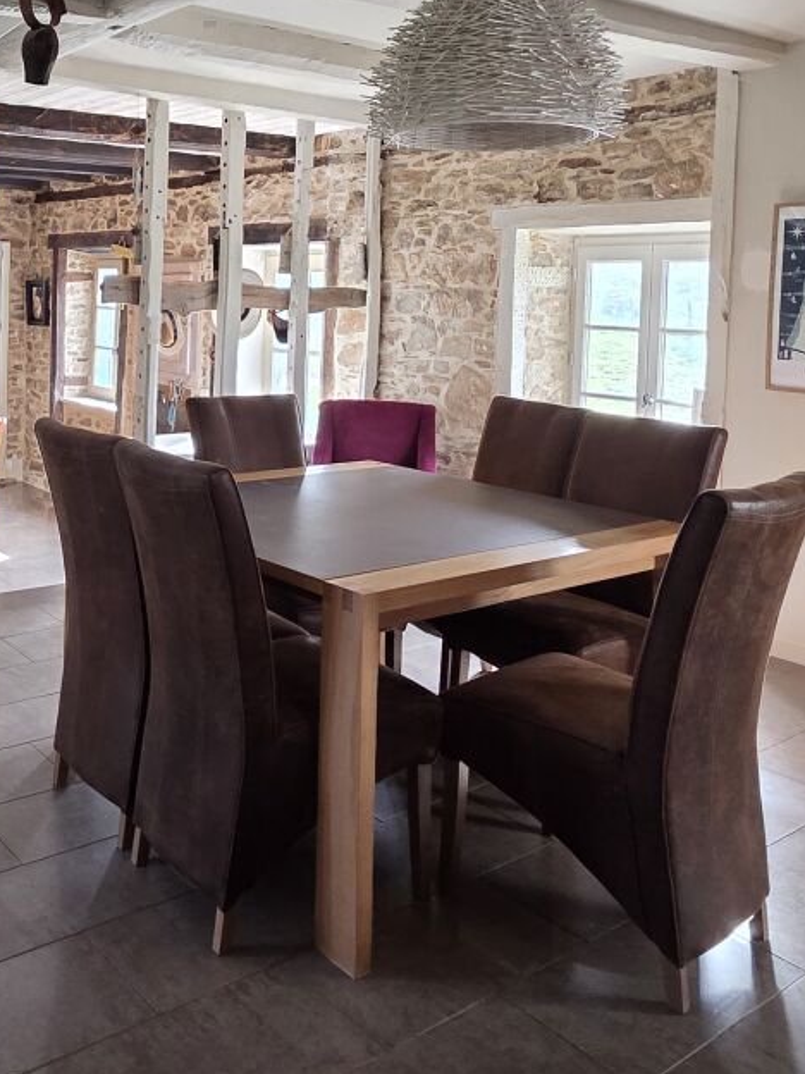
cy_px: 330
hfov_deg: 44.7
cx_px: 174
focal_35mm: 30
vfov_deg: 58.2
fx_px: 930
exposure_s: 1/100
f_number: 2.2
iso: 250
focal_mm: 2.2
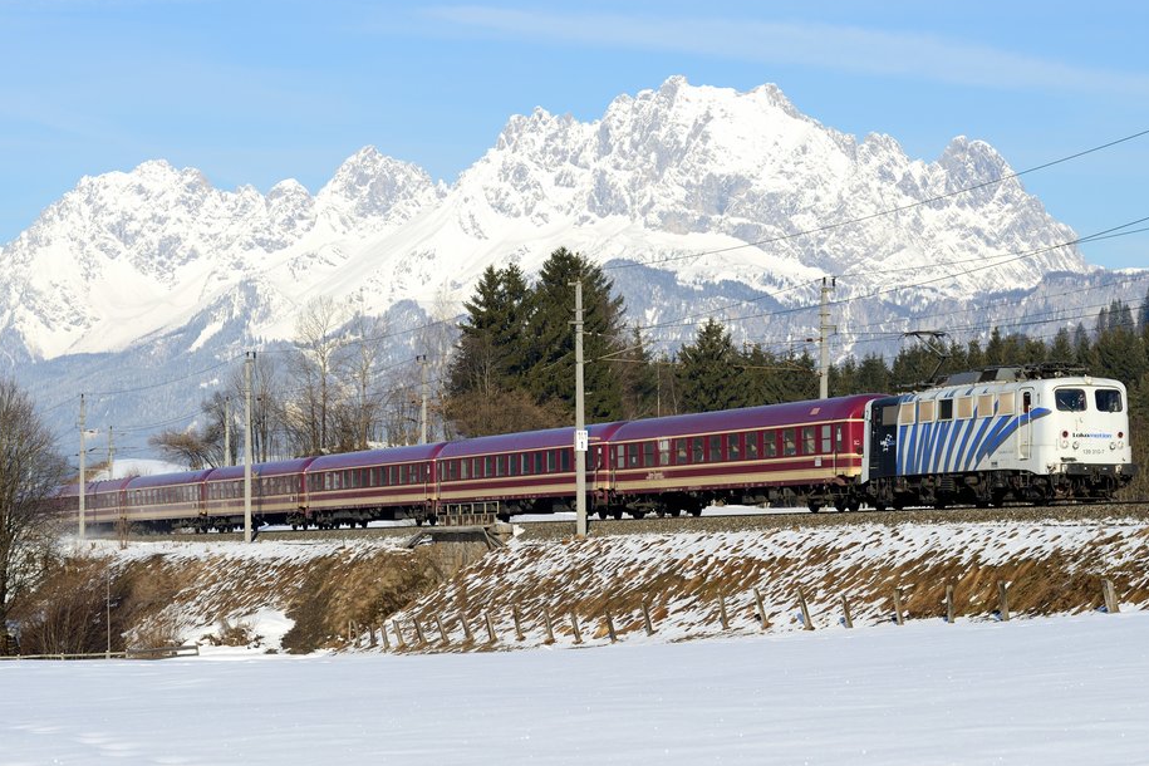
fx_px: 3766
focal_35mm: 118
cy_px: 406
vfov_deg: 11.6
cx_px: 553
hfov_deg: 17.3
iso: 200
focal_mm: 90
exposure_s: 1/1600
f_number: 6.3
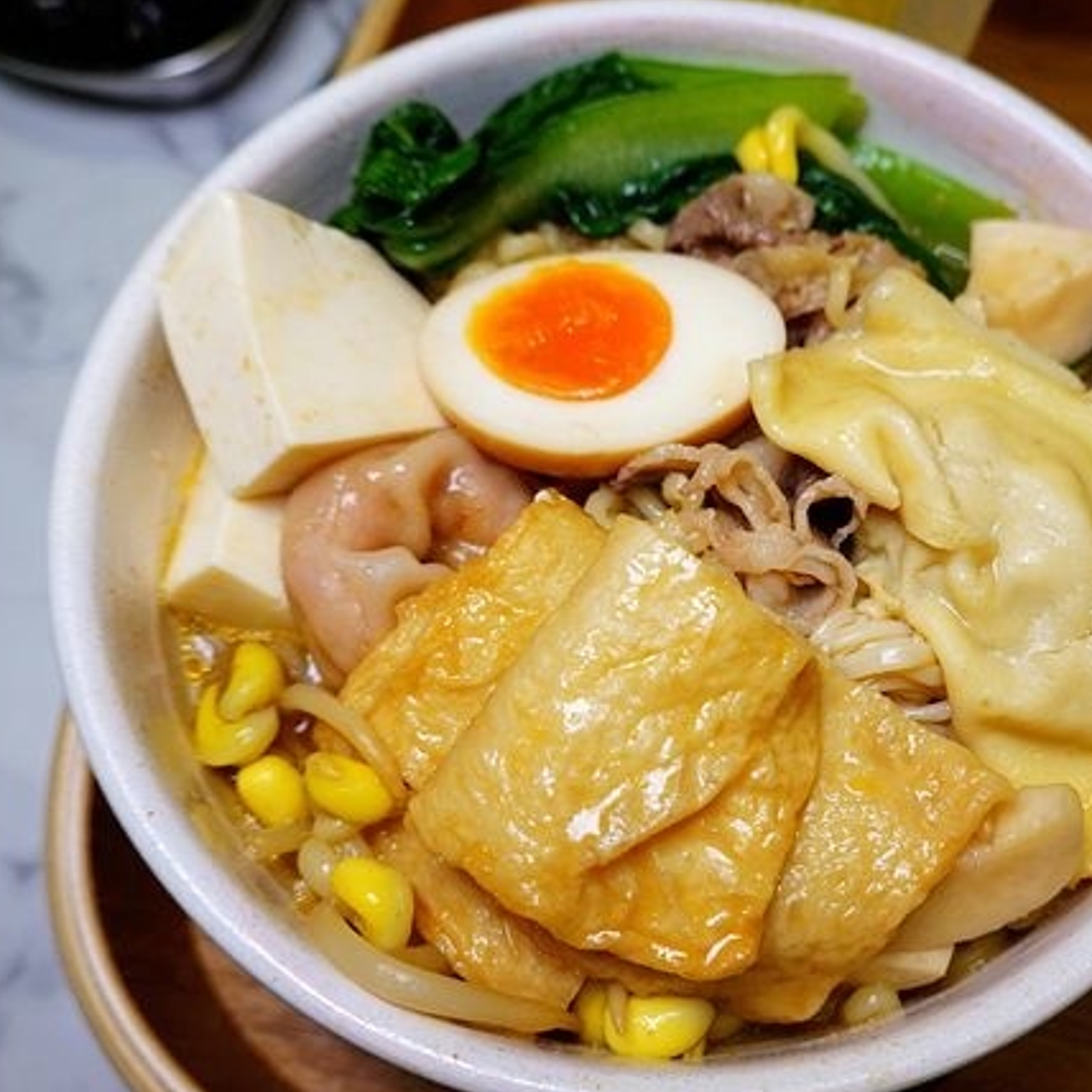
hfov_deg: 51.7
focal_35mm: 31
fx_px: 1106
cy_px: 547
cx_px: 714
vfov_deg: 52.5
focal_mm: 9
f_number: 2.8
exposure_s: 1/160
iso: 125
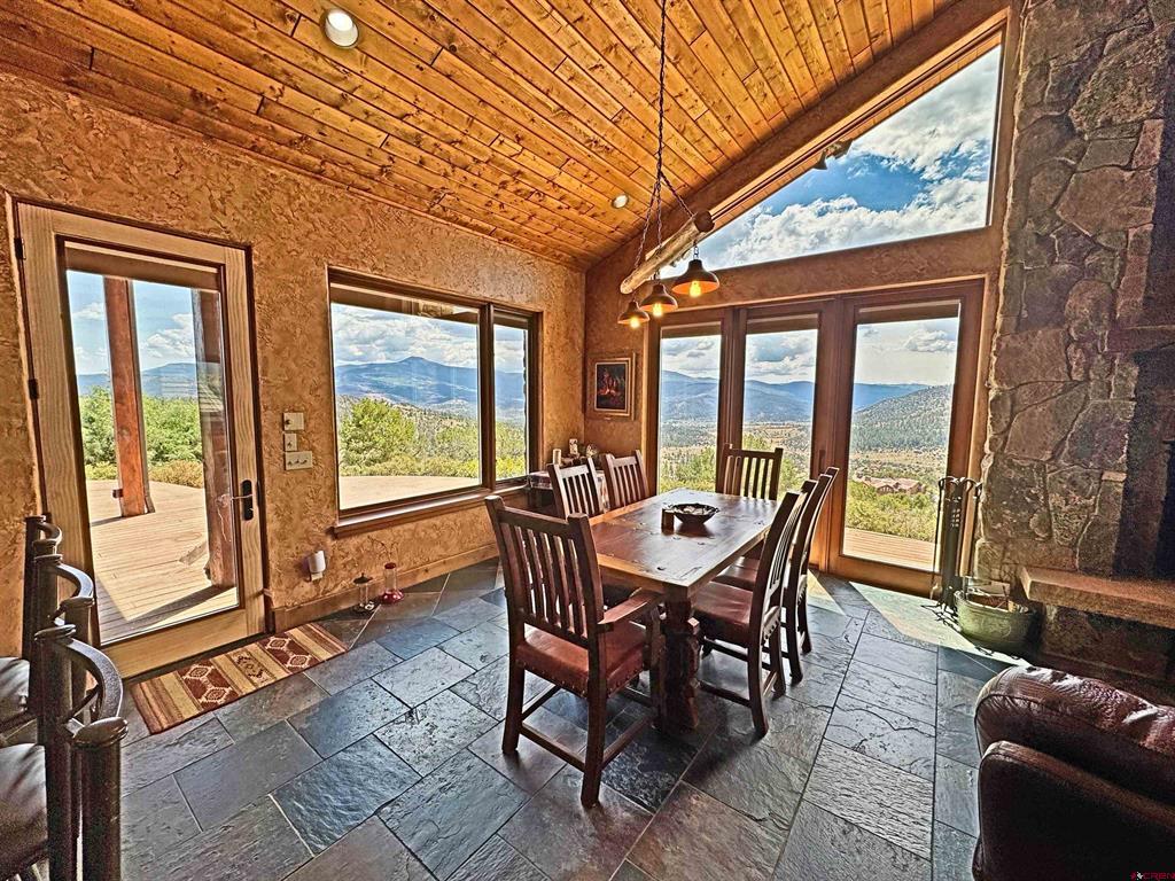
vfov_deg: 85.7
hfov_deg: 102.1
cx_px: 588
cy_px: 440
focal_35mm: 14
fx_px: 475
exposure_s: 1/302
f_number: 2.2
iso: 40
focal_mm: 2.22
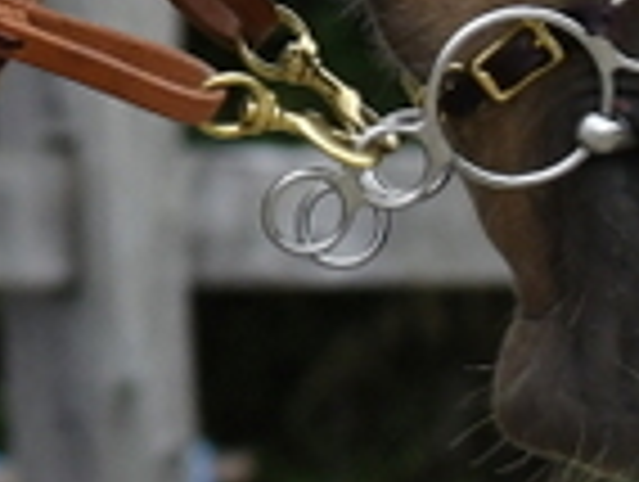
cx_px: -1206
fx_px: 19360
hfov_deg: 1.9
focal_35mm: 1047
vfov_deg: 1.4
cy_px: -615
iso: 800
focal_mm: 86
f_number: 4
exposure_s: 1/2000
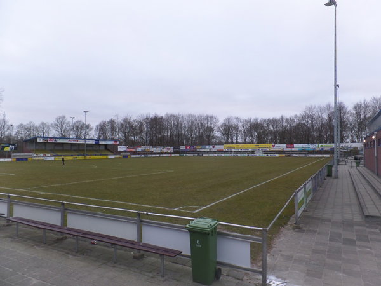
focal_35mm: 23
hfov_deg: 73.9
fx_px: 253
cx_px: 190
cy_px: 143
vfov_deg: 58.9
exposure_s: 1/30
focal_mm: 4.1
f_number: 2.8
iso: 160
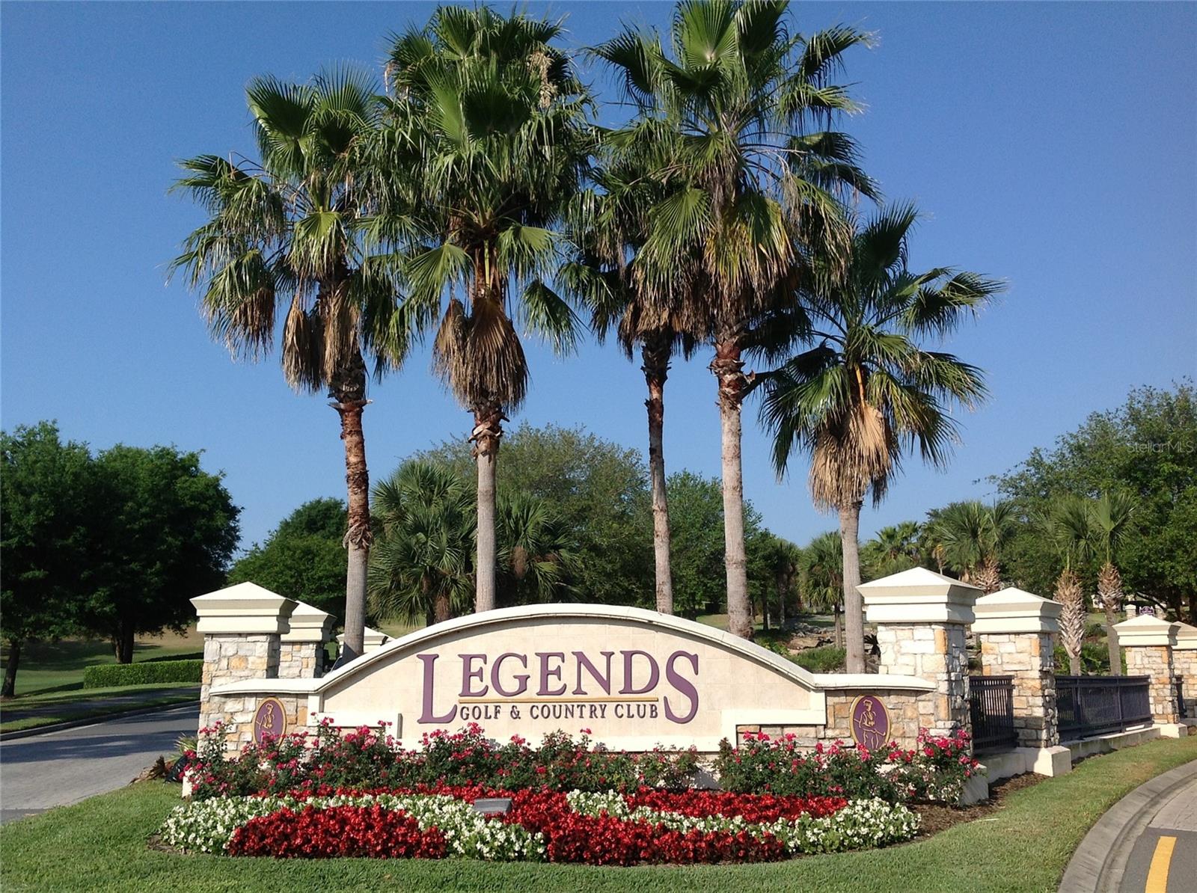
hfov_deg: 52.7
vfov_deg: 40.6
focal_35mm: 35
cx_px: 598
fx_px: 1208
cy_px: 446
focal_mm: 4.28
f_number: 2.4
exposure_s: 1/2016
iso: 80
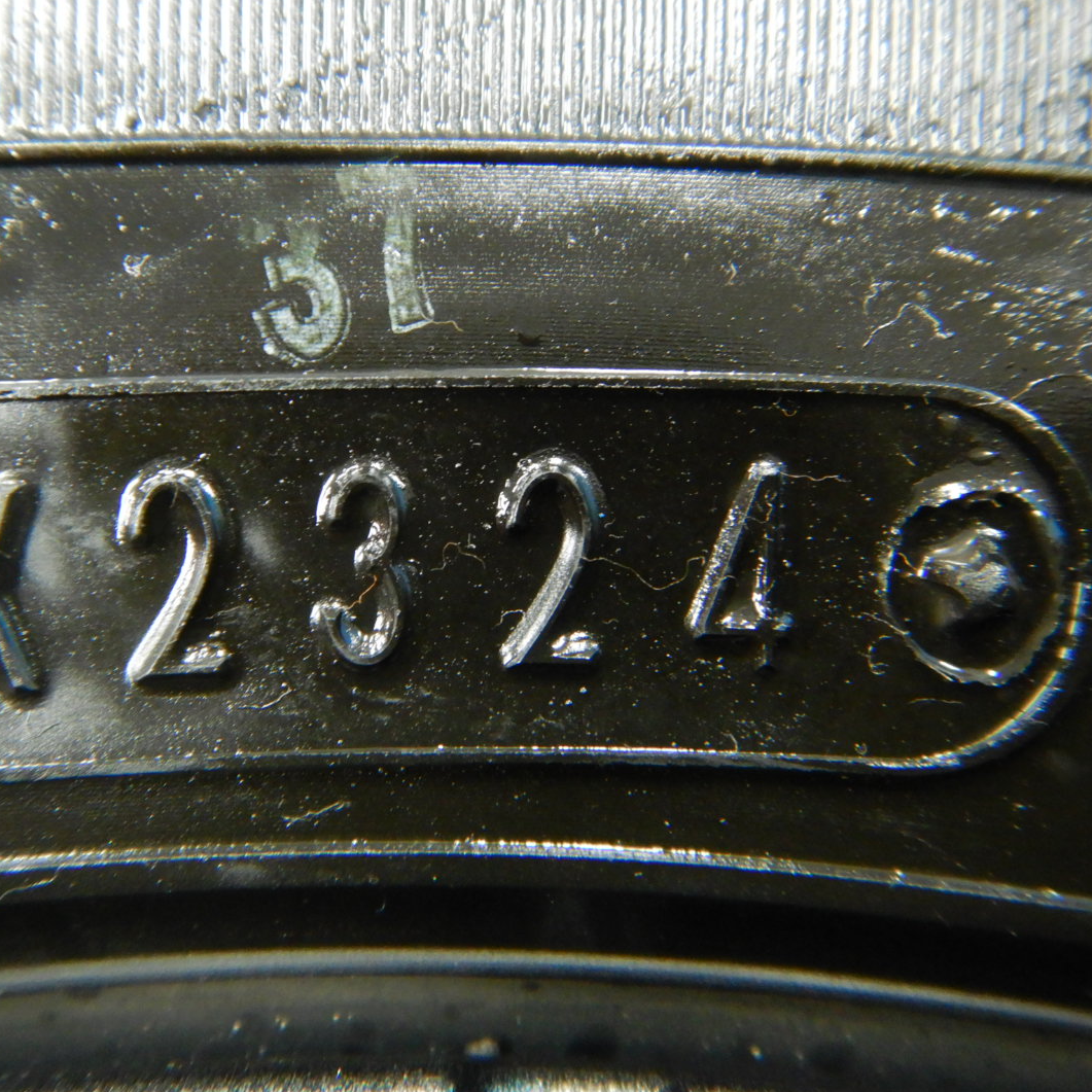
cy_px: 493
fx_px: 1142
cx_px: 500
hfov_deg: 51.0
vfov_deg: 51.0
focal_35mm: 32
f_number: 2.8
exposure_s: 1/8
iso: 640
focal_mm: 4.3
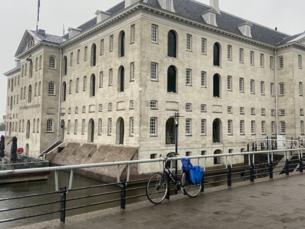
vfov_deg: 39.6
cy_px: 112
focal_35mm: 36
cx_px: 188
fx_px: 317
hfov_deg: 50.9
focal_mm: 4.25
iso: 32
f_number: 1.8
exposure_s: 1/301
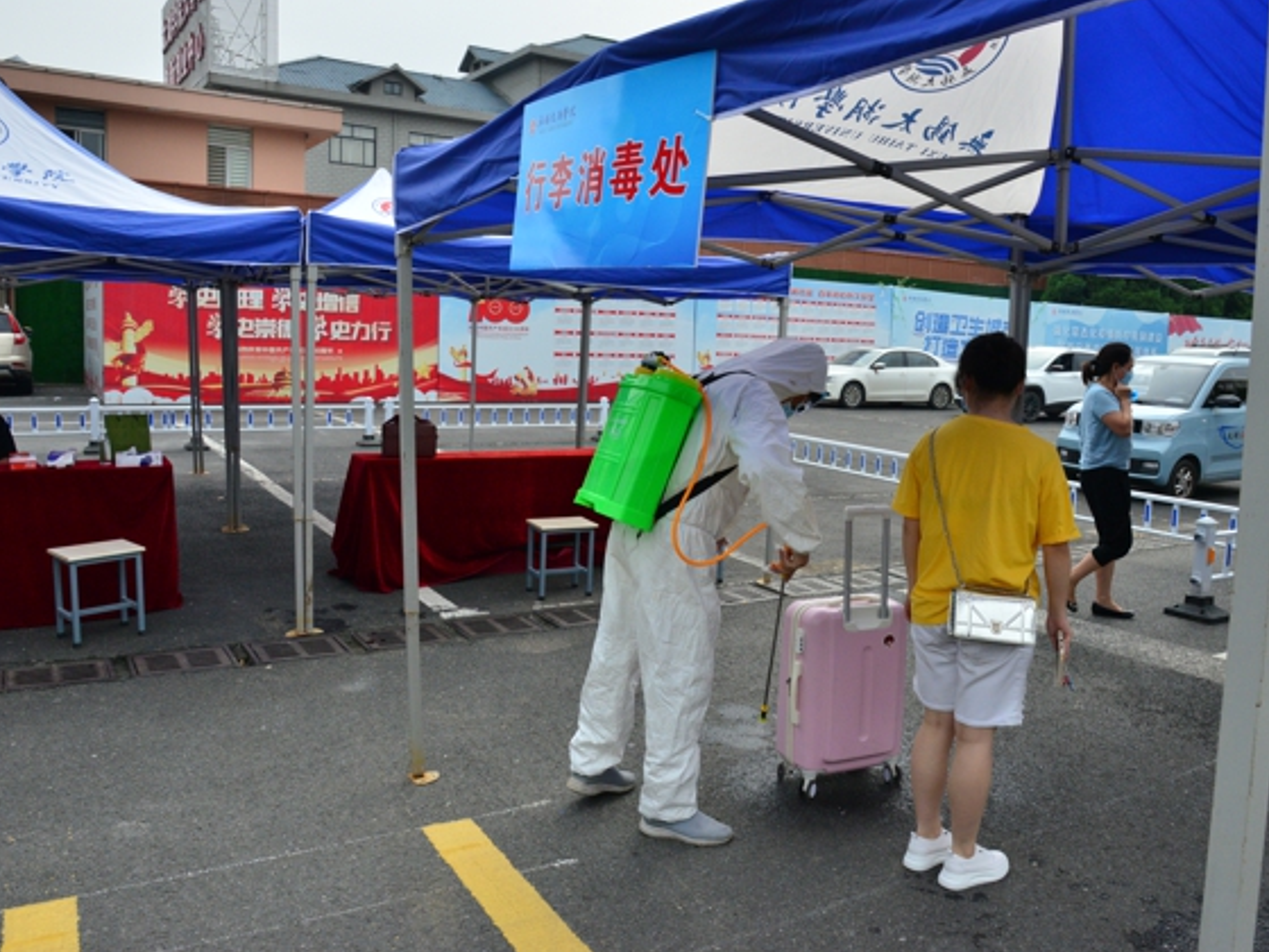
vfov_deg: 49.7
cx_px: 702
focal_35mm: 28
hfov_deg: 63.3
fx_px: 1026
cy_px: 461
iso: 1600
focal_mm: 24
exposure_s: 1/1000
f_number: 16
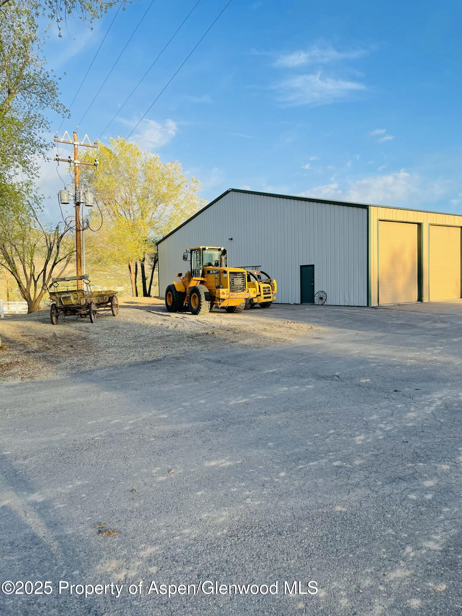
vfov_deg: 67.3
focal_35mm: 26
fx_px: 463
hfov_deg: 53.1
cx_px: 231
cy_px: 308
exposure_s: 1/1182
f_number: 1.6
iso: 32
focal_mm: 4.2
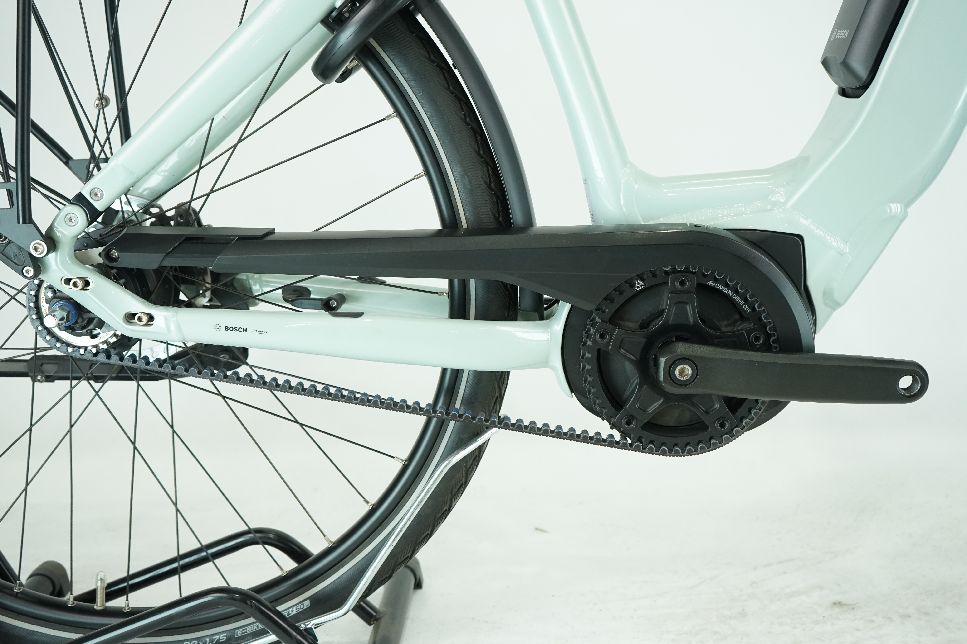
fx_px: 1048
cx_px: 484
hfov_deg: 49.6
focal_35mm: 39
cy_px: 322
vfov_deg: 34.2
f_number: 5.6
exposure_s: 1/200
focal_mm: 39
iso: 1600
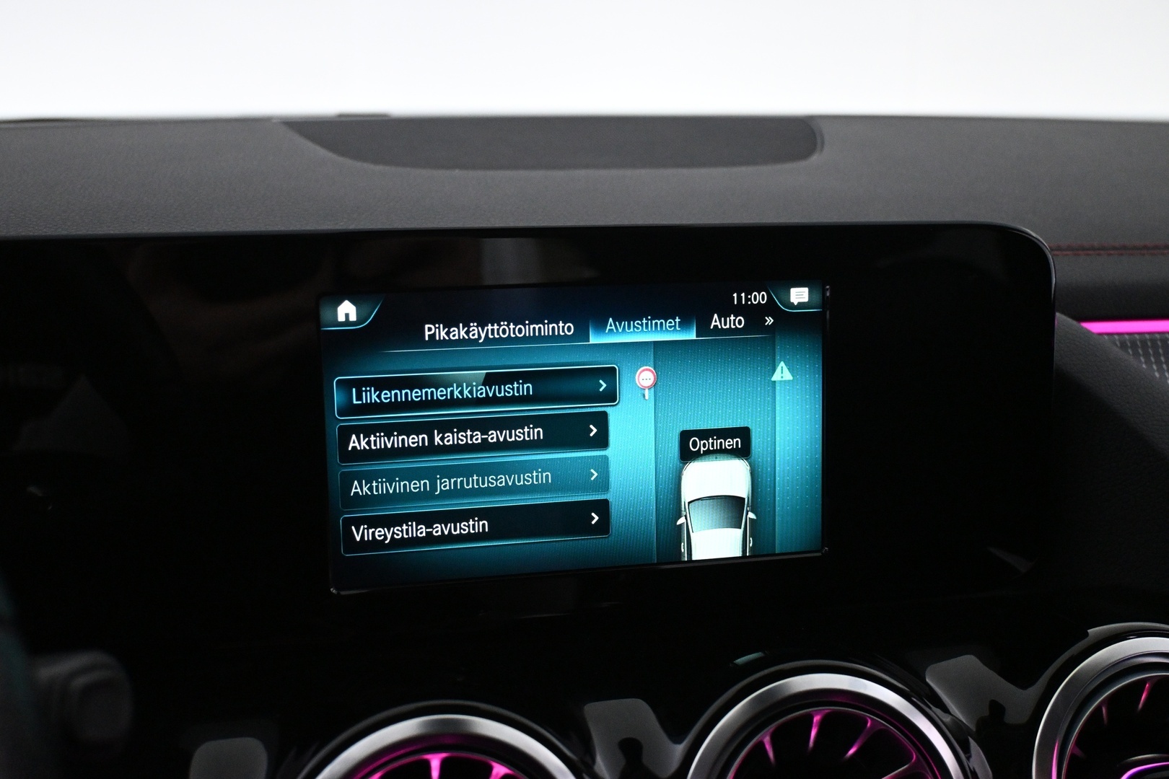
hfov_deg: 49.6
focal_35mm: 39
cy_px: 390
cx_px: 584
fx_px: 1266
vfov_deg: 34.2
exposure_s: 1/125
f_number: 4.5
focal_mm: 26
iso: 4000
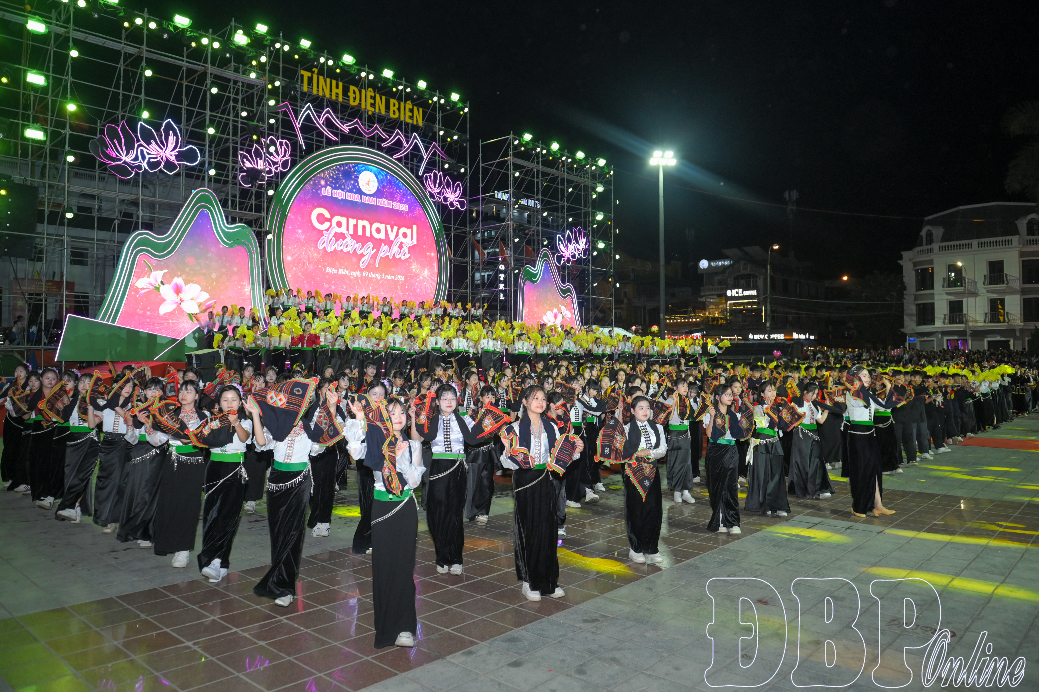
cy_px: 346
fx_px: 692
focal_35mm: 24
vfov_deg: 53.1
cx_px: 520
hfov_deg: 73.8
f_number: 3.5
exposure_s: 1/160
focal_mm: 24
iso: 800
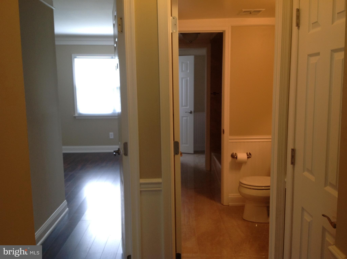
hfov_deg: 52.7
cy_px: 130
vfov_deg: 40.6
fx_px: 350
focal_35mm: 35
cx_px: 174
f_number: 2.4
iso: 64
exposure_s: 1/24
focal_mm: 4.28
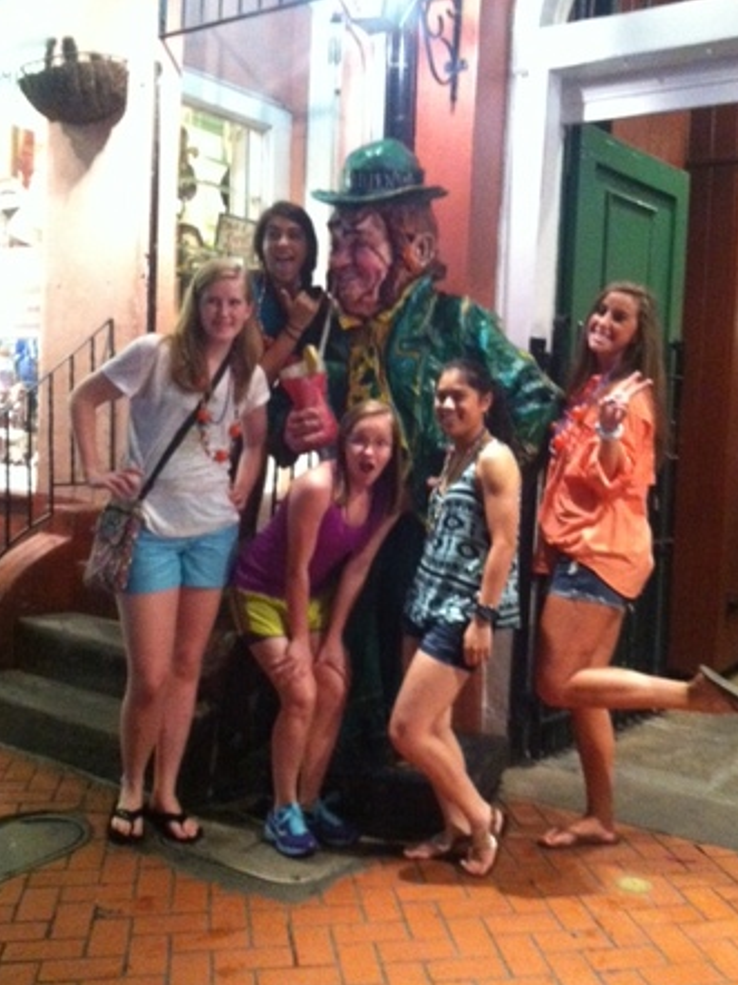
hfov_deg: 37.7
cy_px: 477
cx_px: 389
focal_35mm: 38
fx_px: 1081
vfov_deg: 49.0
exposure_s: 1/15
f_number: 2.8
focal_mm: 3.85
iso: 800
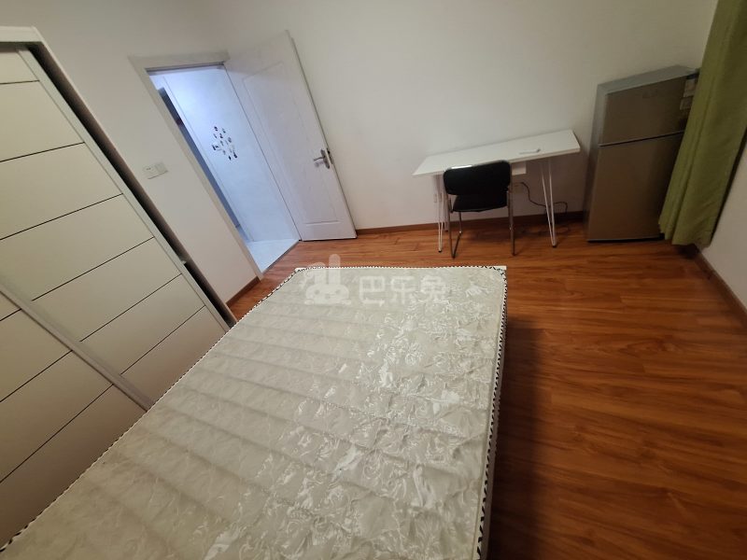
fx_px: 281
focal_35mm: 13
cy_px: 280
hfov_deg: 106.2
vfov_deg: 89.9
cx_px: 374
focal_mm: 1.74
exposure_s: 1/25
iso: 250
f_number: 2.2
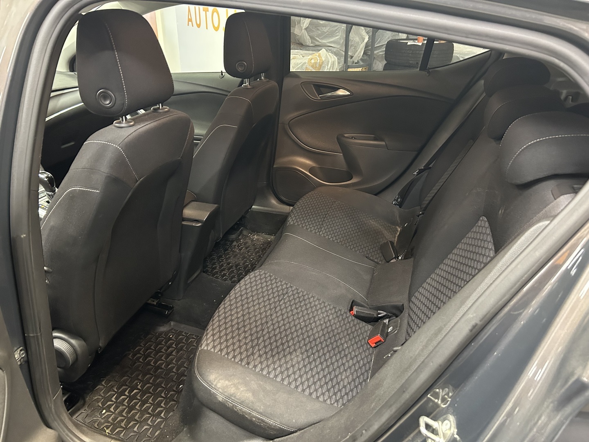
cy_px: 221
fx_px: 442
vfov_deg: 53.1
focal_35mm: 26
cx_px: 294
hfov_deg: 67.3
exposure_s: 1/33
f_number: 1.5
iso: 640
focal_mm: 5.7
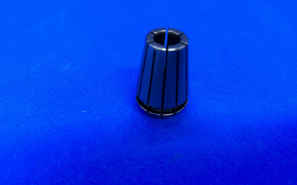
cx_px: 148
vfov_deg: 39.4
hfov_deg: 59.7
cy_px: 93
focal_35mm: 32
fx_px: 259
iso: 125
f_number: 1.6
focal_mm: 5.1
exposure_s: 1/50
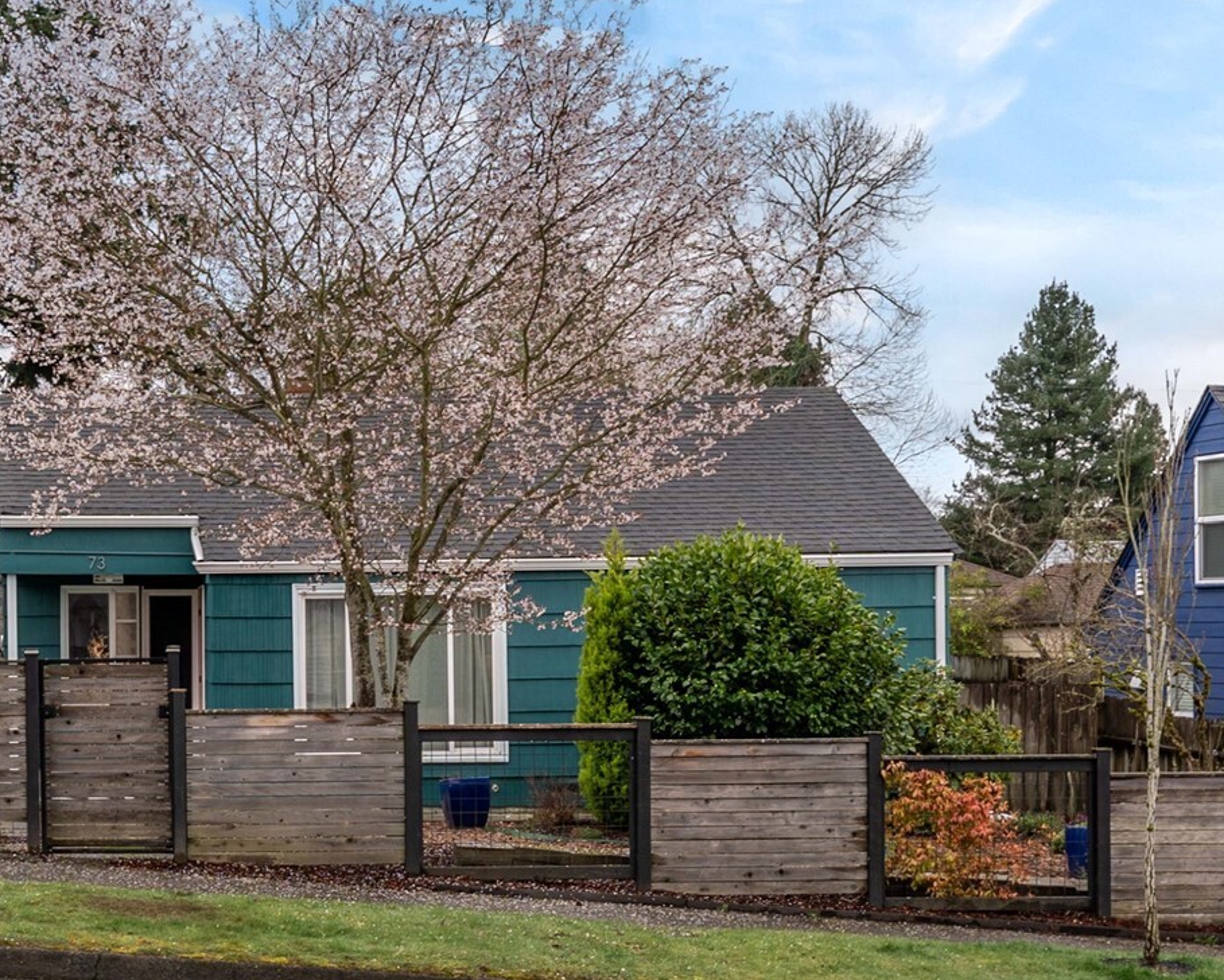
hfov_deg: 40.8
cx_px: 145
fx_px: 1522
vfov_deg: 35.5
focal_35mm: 42
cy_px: 600
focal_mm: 24
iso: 80
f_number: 7.1
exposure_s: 1/60
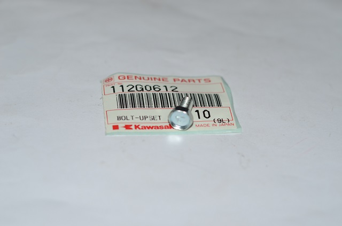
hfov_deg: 27.1
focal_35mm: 75
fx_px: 711
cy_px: 113
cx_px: 171
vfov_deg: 18.1
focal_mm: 50
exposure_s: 1/60
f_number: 2.8
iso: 100
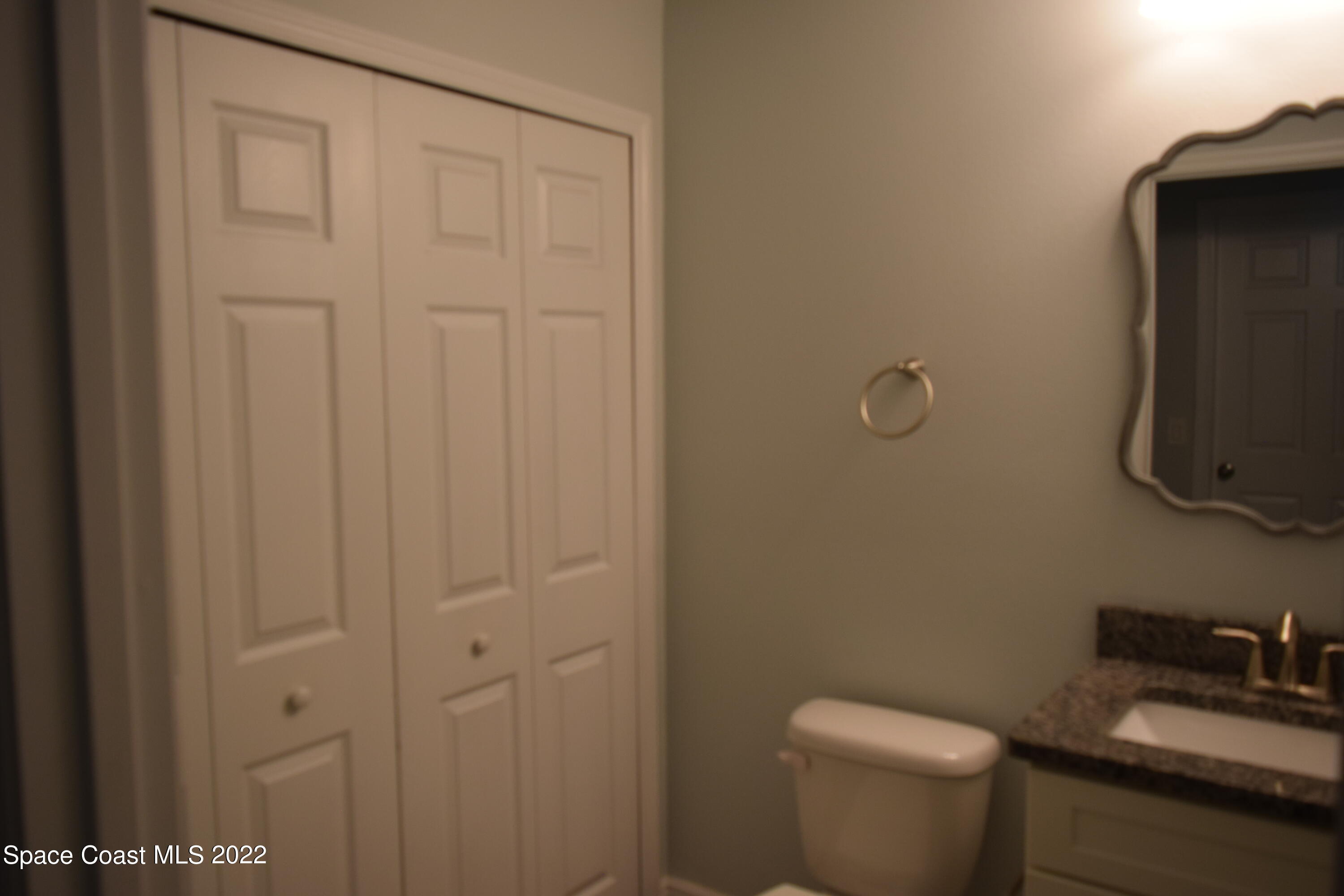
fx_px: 1008
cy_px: 448
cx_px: 672
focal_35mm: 27
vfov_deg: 47.9
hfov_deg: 67.4
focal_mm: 18
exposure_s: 1/60
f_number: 4
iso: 400
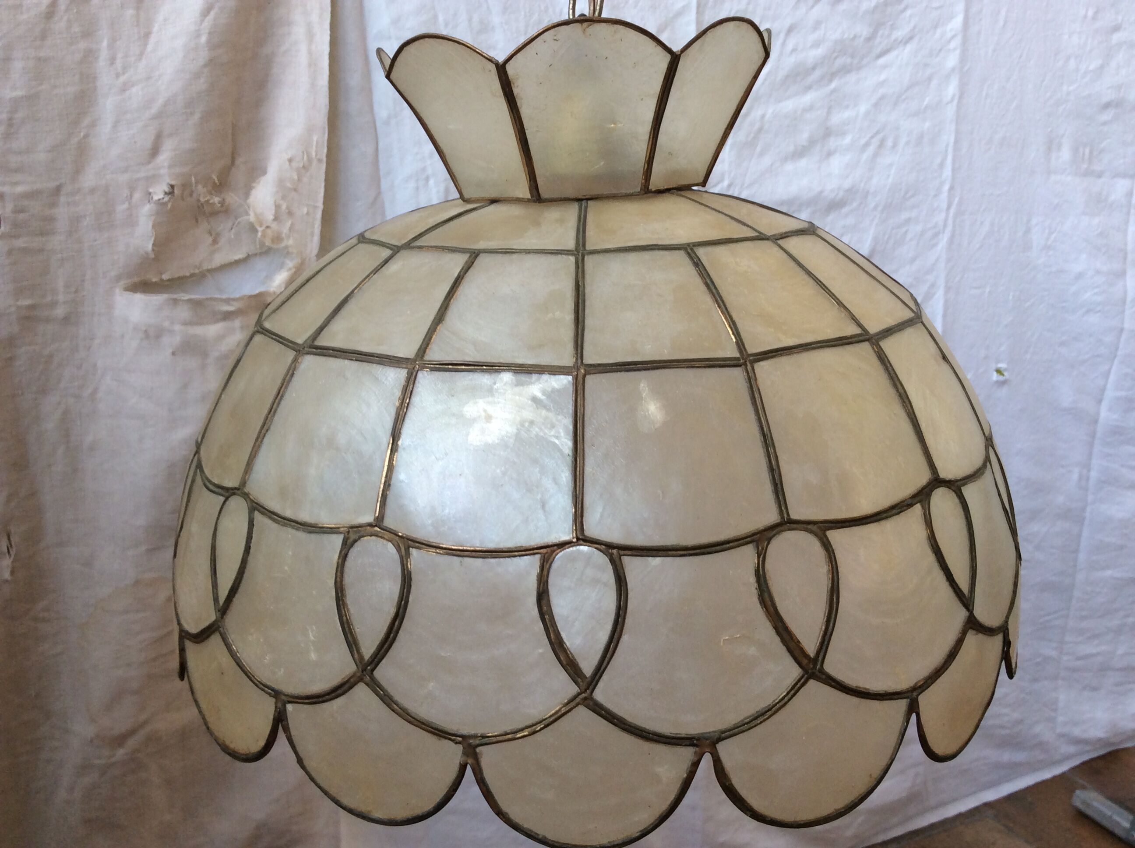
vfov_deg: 44.1
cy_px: 424
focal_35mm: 32
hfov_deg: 56.9
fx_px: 1048
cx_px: 568
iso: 40
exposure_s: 1/33
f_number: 2.4
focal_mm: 3.3
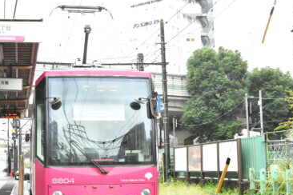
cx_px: 113
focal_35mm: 63
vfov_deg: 21.6
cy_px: 108
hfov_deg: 31.8
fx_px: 513
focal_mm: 24
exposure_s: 1/400
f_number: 10
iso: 6400
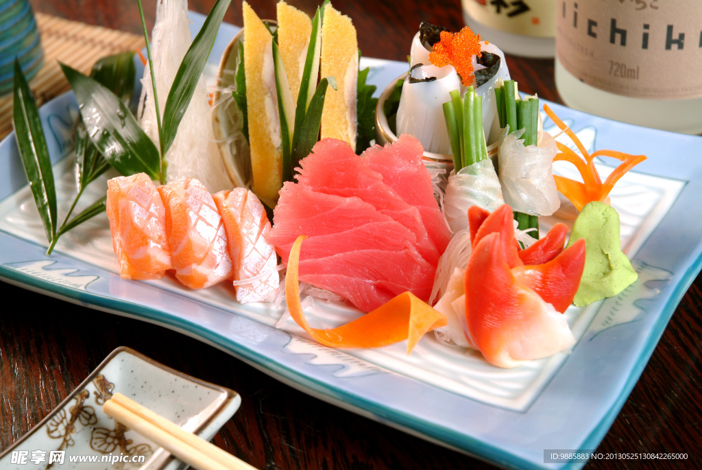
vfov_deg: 19.4
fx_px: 1376
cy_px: 235
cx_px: 351
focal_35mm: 70
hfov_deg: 28.6
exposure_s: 1/90
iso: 100
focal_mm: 47
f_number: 4.5
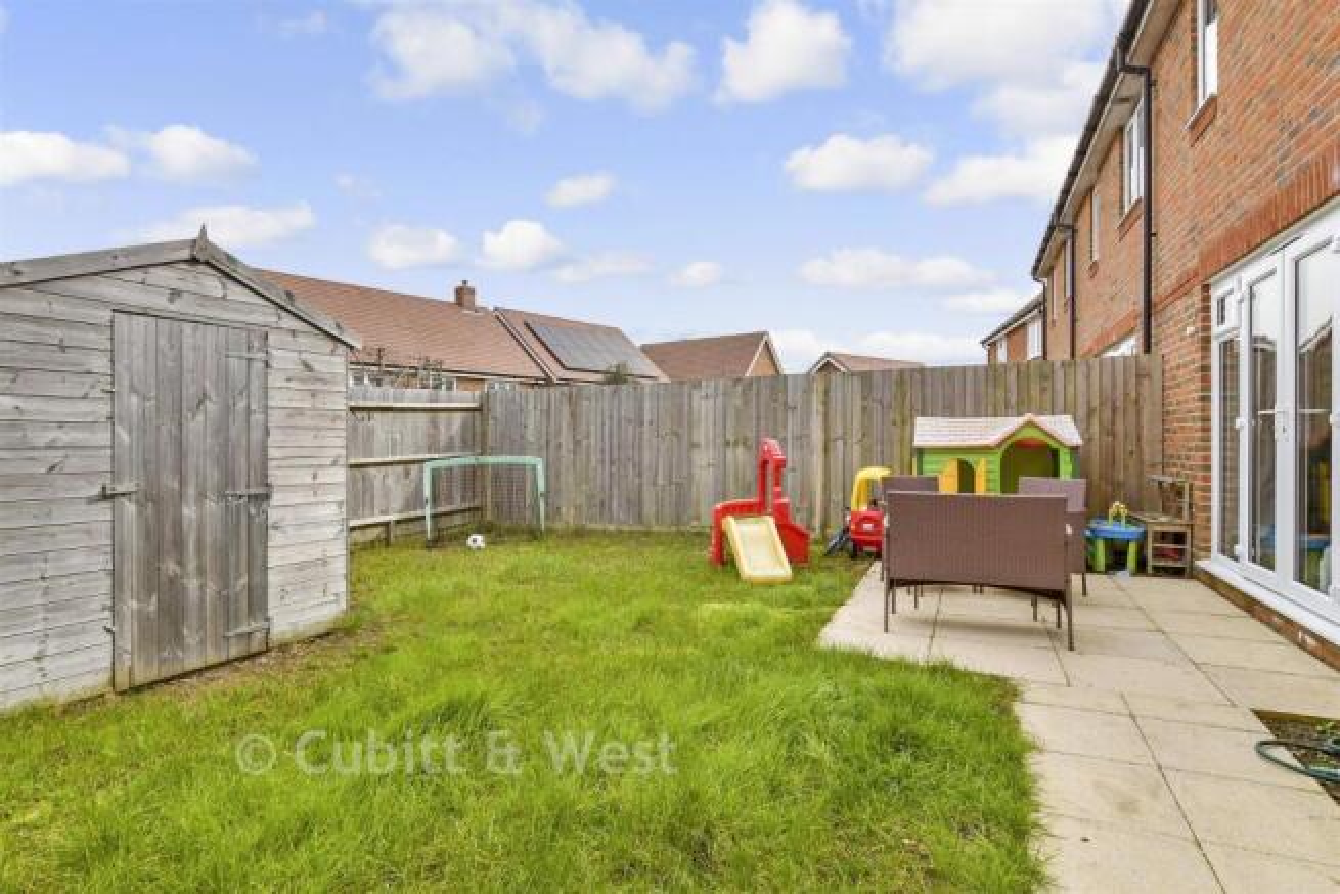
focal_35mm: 18
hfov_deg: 90.0
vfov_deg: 67.4
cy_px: 447
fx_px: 670
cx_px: 670
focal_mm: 12
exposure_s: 1/320
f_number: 8
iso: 200
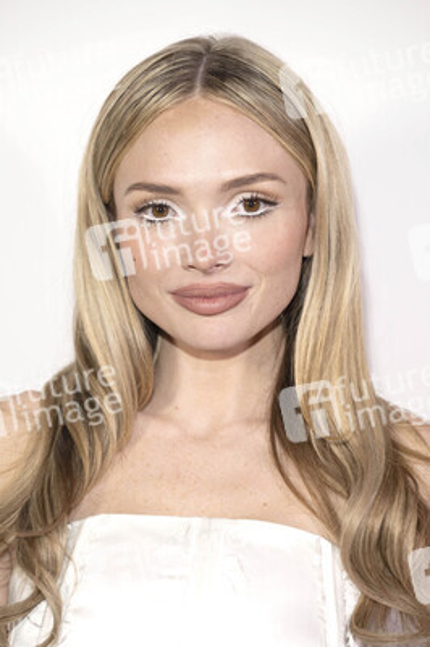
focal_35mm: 120
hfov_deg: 11.4
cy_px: 324
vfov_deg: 17.1
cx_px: 215
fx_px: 2154
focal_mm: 120
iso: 800
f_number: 5
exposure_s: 1/200
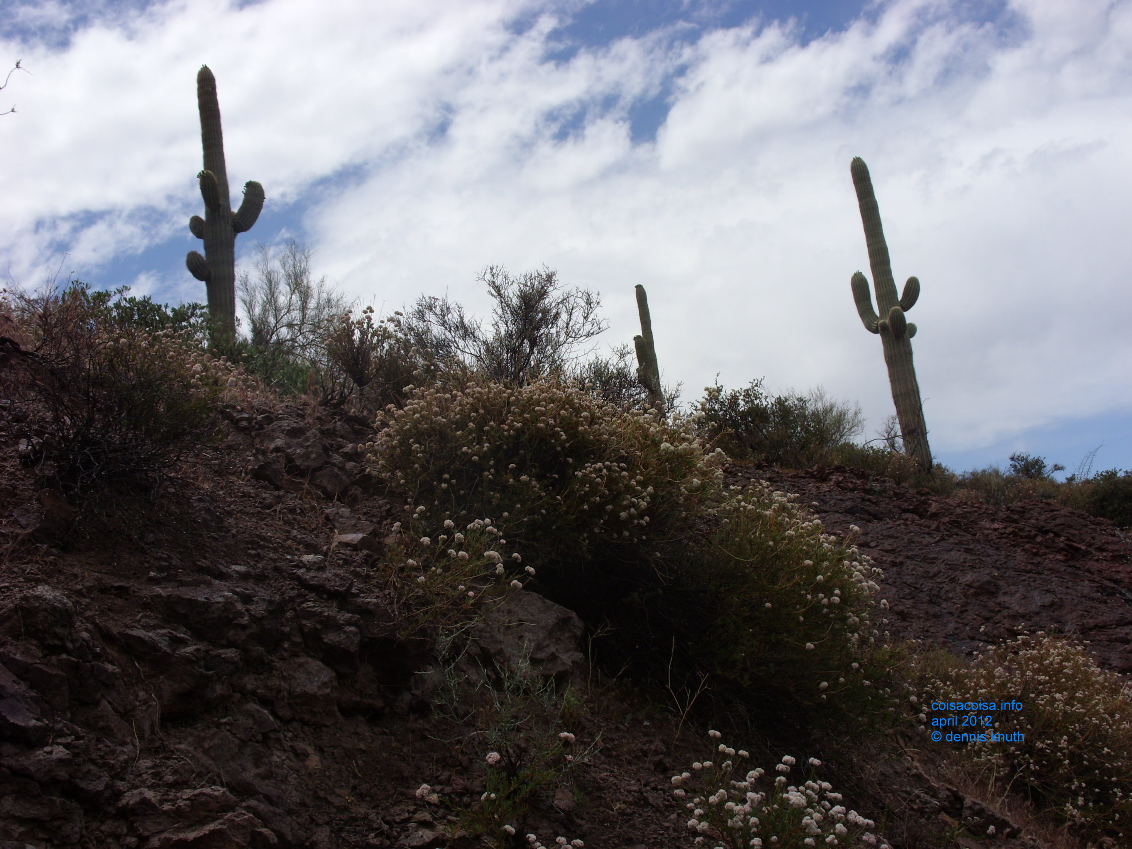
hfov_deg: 49.0
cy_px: 424
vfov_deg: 37.7
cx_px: 566
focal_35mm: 38
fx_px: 1243
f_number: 4.9
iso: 50
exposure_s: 1/738
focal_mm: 6.3
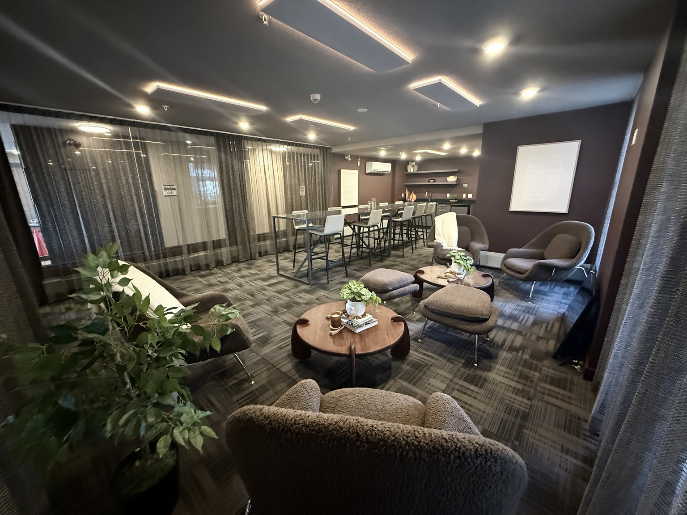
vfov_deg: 85.7
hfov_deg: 102.1
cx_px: 344
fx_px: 278
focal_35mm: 14
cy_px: 258
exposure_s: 1/60
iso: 1250
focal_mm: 2.22
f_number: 2.2
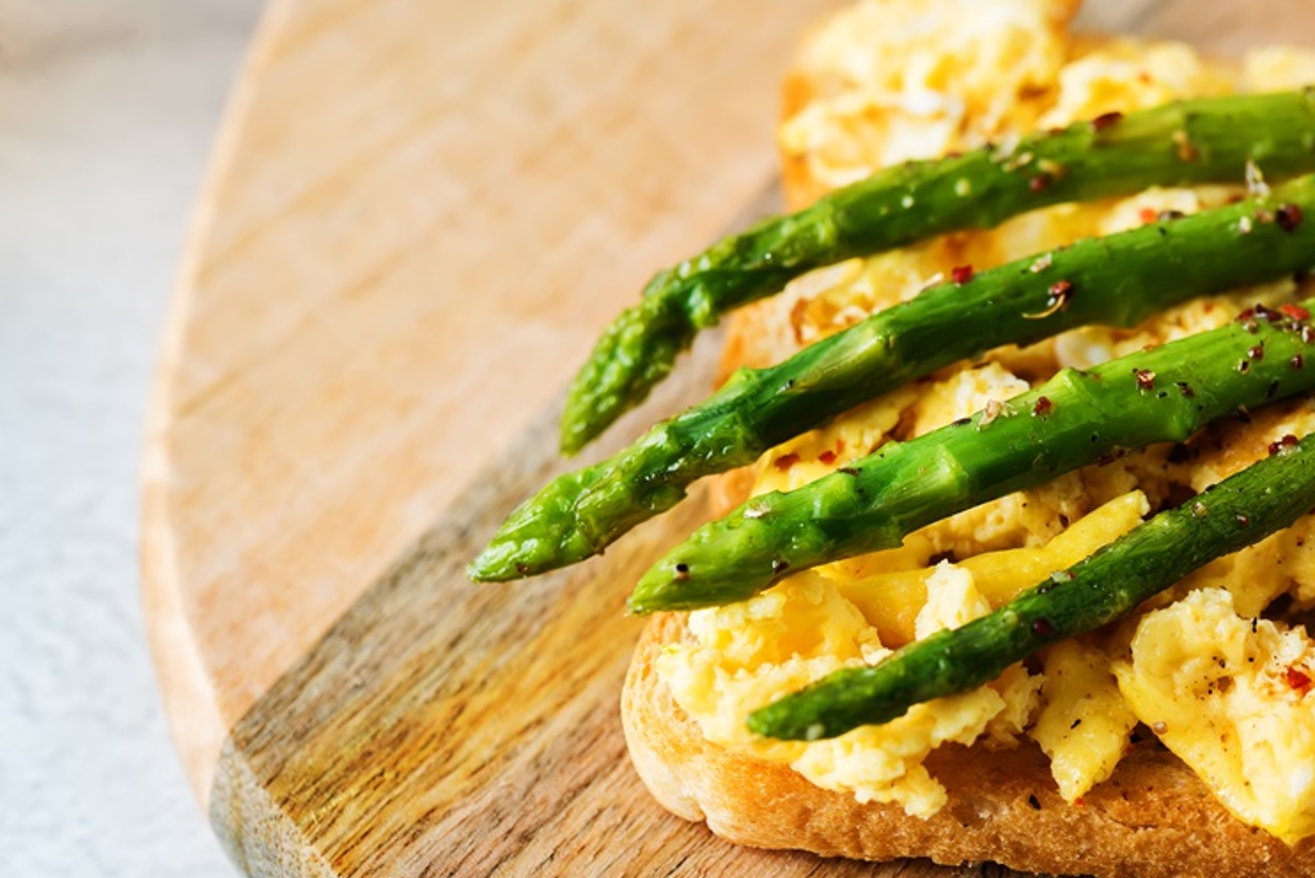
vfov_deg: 14.1
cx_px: 1047
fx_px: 3544
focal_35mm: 97
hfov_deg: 20.8
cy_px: 281
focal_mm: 60
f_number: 7.1
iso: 100
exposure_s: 1/250
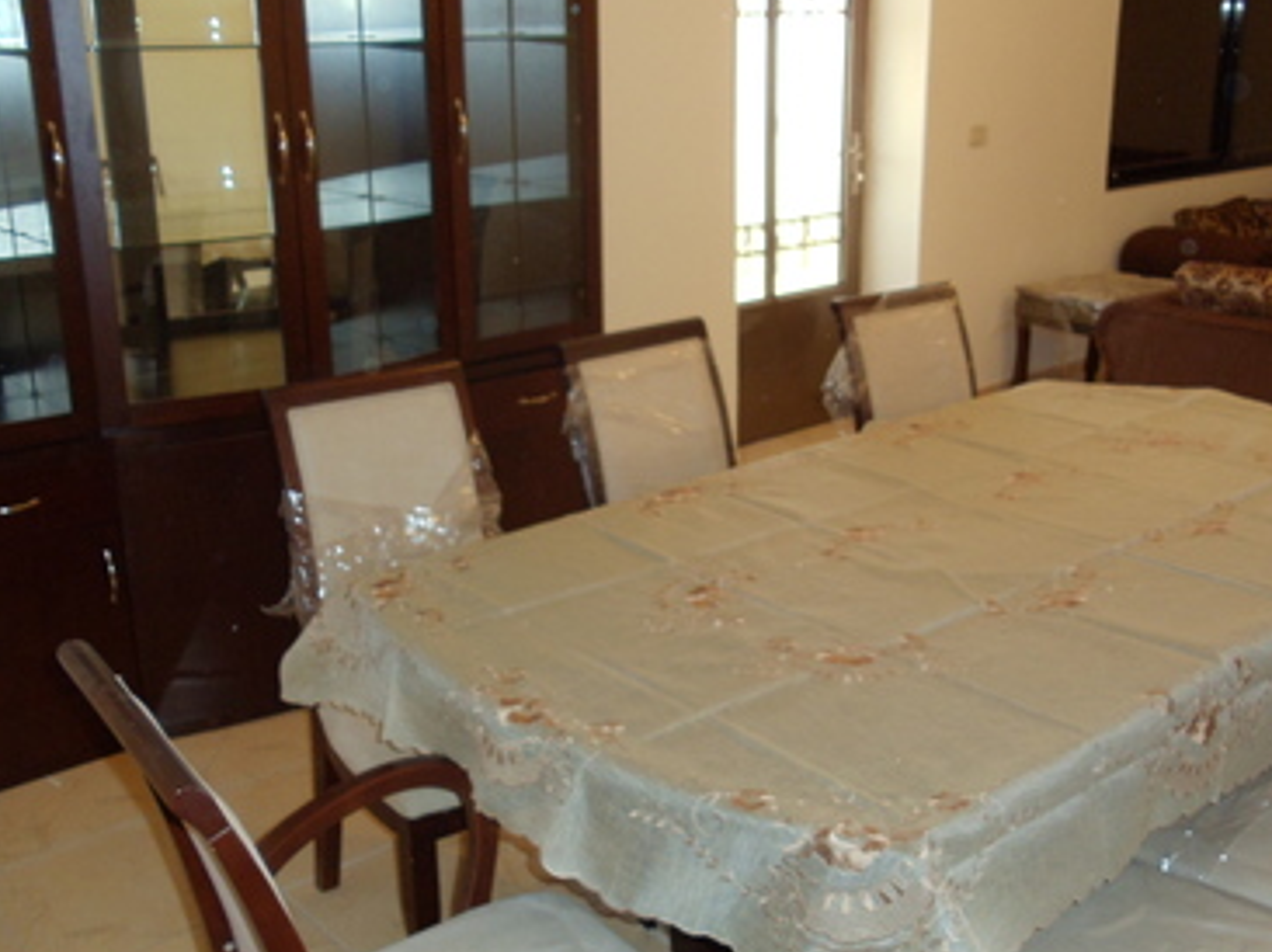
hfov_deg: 34.9
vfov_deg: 26.5
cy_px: 485
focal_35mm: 55
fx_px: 2020
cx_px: 679
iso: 200
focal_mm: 6
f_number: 3.5
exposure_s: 1/30
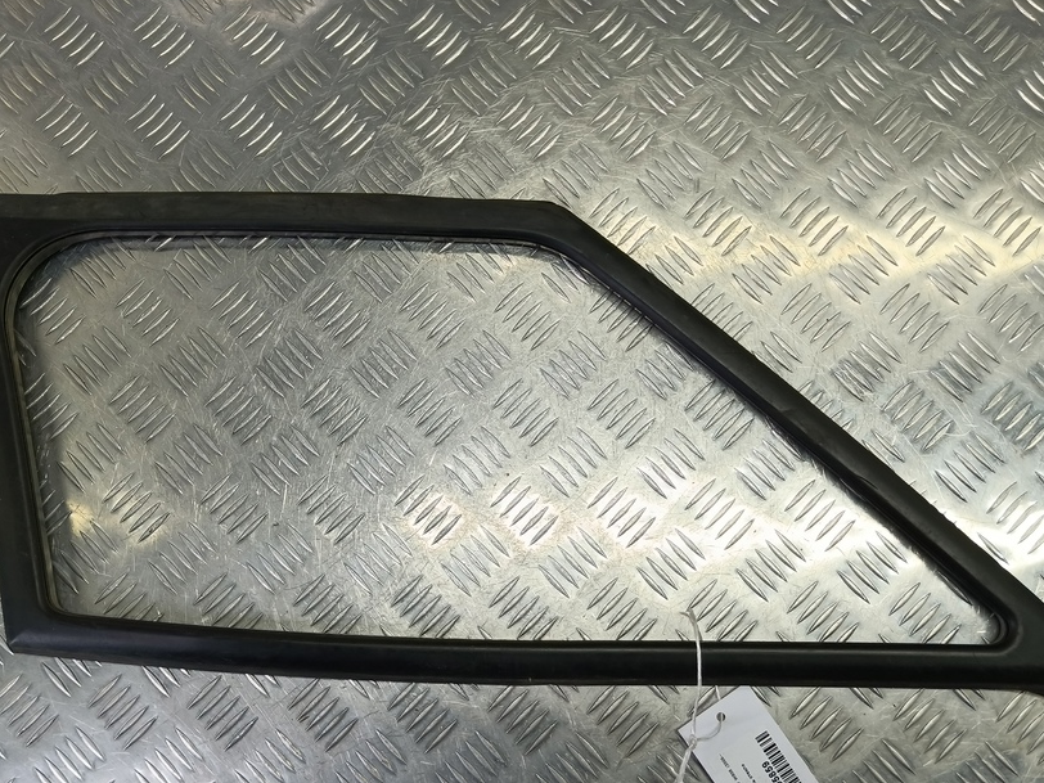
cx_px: 509
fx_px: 875
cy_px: 449
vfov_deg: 48.1
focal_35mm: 29
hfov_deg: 61.7
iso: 156
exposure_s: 1/100
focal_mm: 4.11
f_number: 1.6
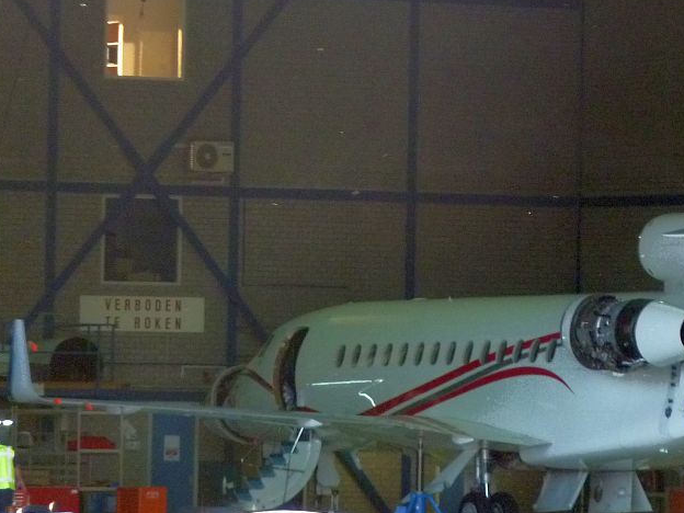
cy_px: 200
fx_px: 9010
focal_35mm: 456
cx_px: 556
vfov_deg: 3.3
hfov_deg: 4.3
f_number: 4.8
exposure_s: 1/40
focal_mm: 45.7
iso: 400
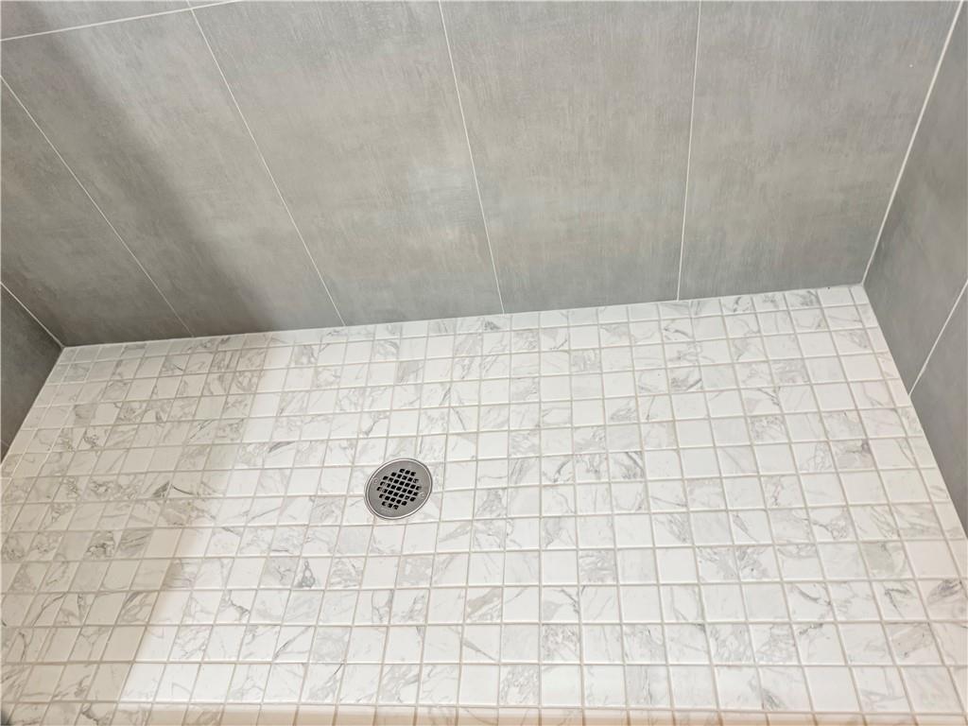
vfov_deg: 56.8
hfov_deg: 71.6
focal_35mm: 24
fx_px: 671
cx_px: 484
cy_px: 363
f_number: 1.78
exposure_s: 1/60
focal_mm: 6.76
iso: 160
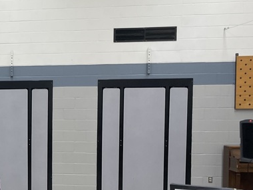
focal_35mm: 70
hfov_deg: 24.9
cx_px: -55
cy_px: 141
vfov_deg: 20.9
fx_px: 512
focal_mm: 4.2
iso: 125
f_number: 1.6
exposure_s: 1/120
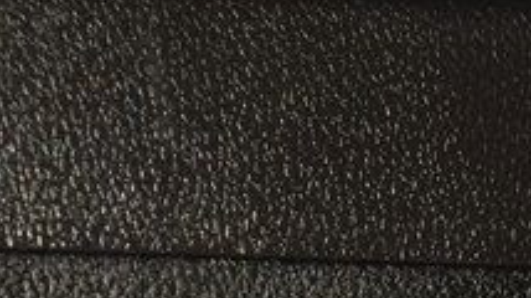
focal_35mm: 526
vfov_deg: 2.3
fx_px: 7401
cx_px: 313
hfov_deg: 4.1
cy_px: 699
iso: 100
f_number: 8
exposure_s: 1/125
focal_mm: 70
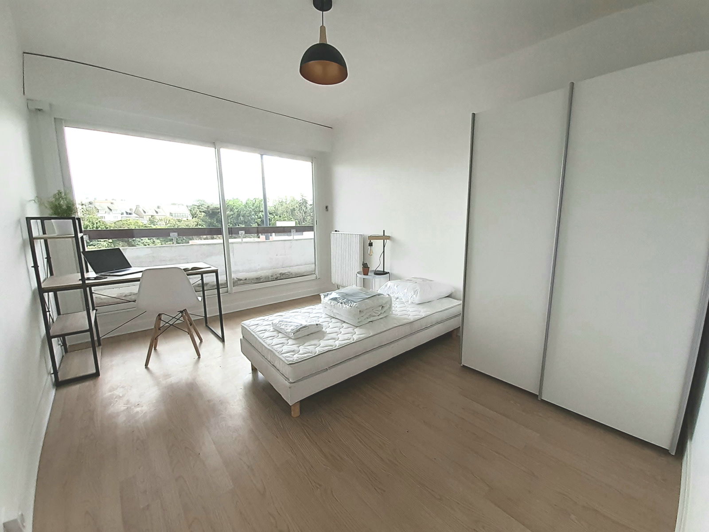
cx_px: 354
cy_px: 266
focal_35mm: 13
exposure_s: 1/198
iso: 40
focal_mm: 1.13
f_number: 2.2
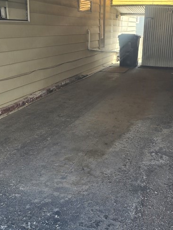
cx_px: 106
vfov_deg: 39.5
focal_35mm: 48
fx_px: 320
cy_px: 96
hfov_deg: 30.2
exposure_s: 1/180
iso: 12
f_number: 1.7
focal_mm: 6.3
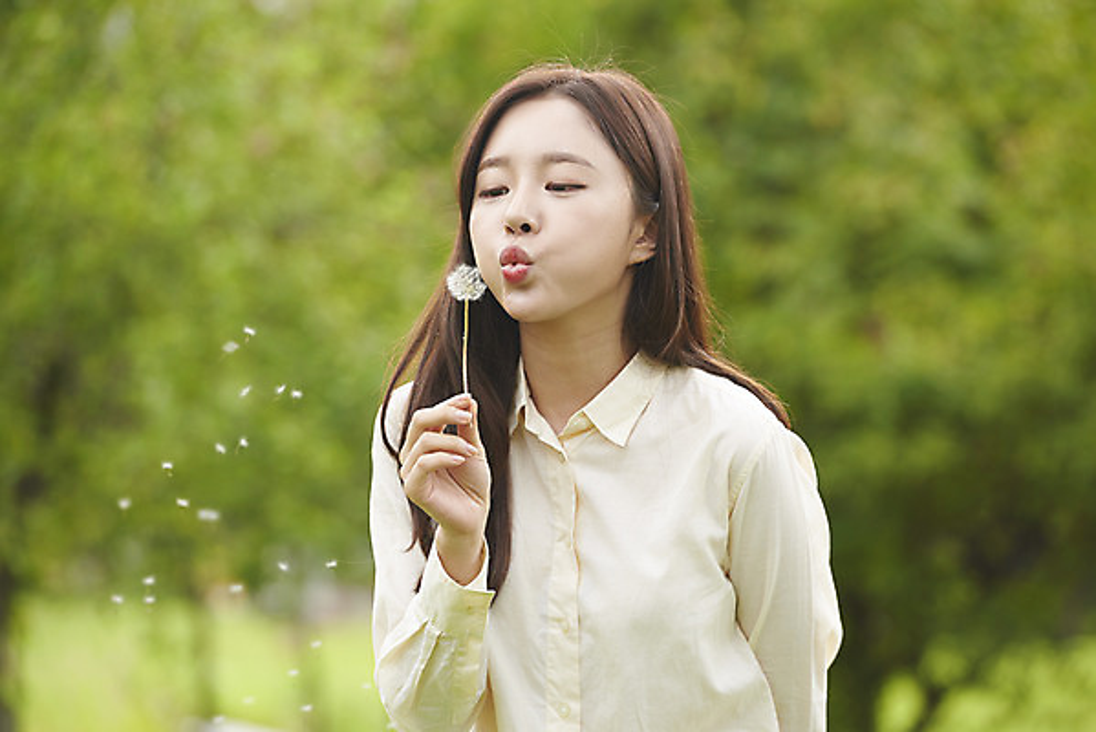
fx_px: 6092
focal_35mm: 200
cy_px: 366
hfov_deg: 10.3
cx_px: 548
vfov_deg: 6.9
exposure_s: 1/100
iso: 320
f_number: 4.5
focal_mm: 200
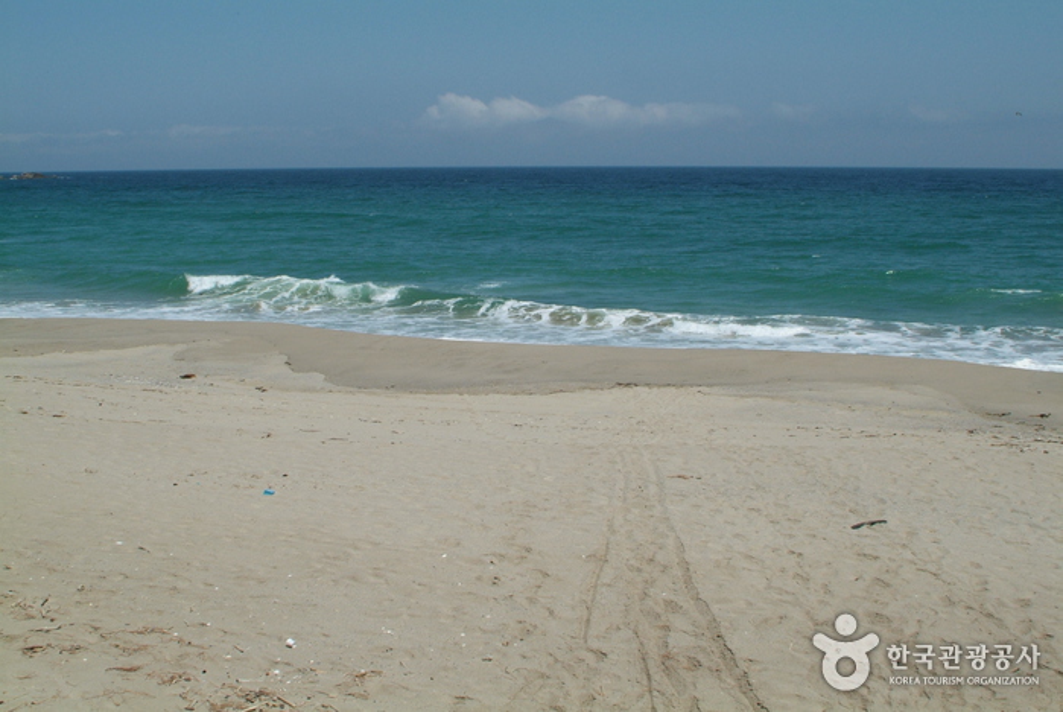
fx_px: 1242
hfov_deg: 46.3
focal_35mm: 42
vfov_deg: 32.0
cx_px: 532
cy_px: 356
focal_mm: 28
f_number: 13
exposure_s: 1/750
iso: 800
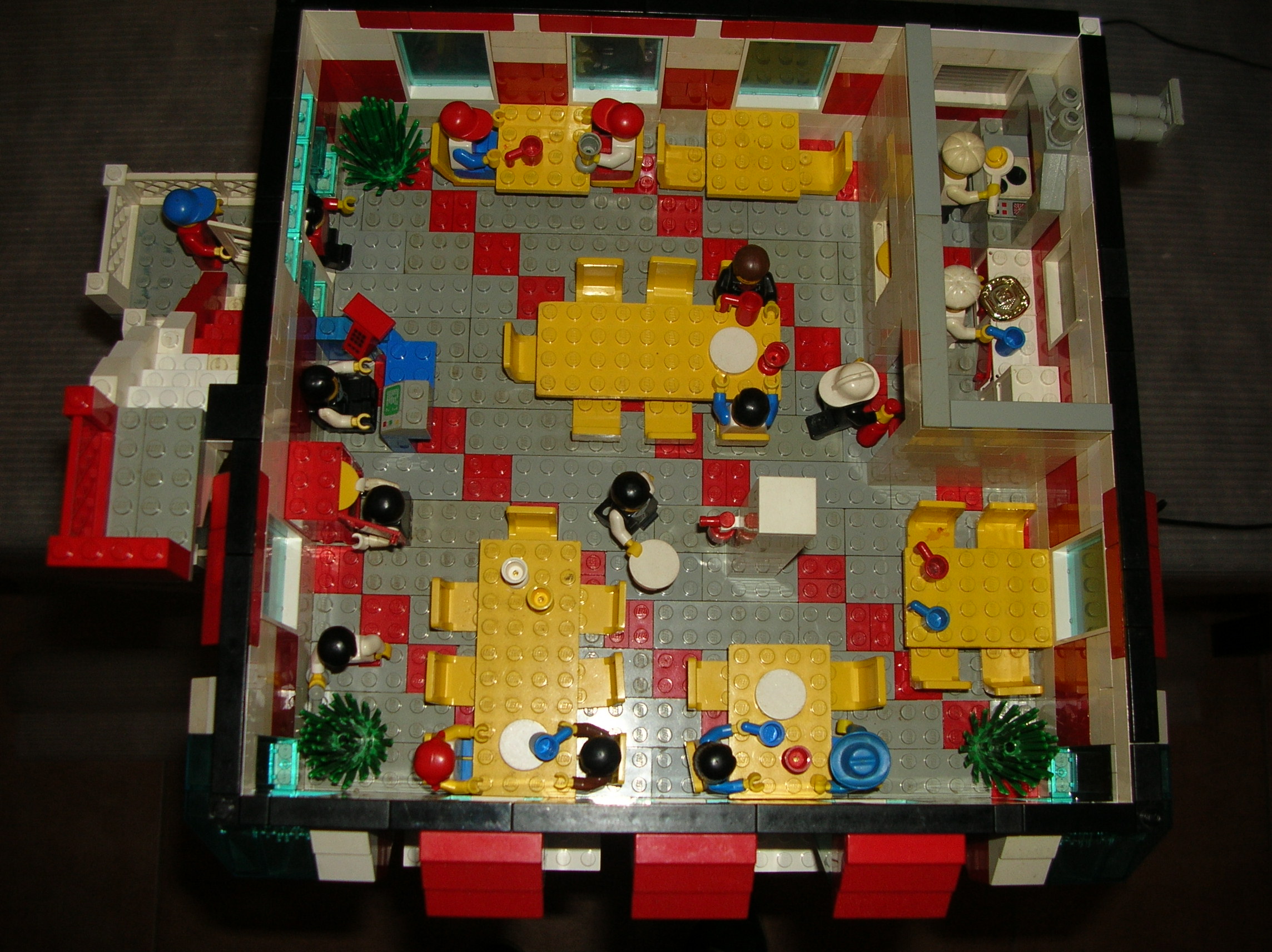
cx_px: 636
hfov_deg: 52.7
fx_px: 1285
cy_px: 476
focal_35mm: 35
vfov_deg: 40.6
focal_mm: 5.8
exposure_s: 1/60.1
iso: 50
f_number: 2.8
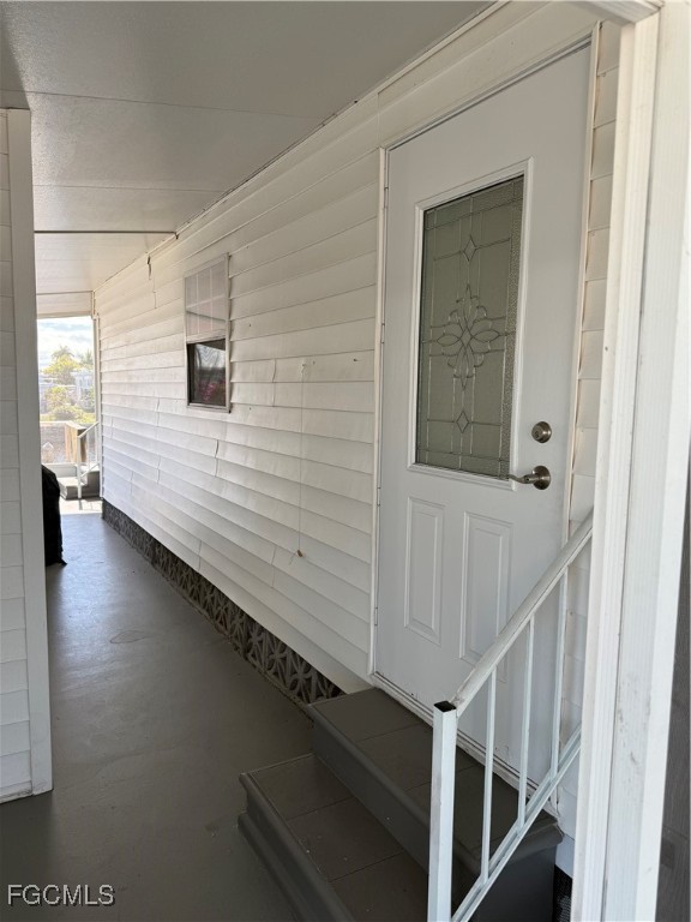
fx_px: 639
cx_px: 346
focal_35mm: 24
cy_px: 461
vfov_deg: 71.6
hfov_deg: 56.8
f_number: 1.78
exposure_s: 1/445
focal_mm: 6.76
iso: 80
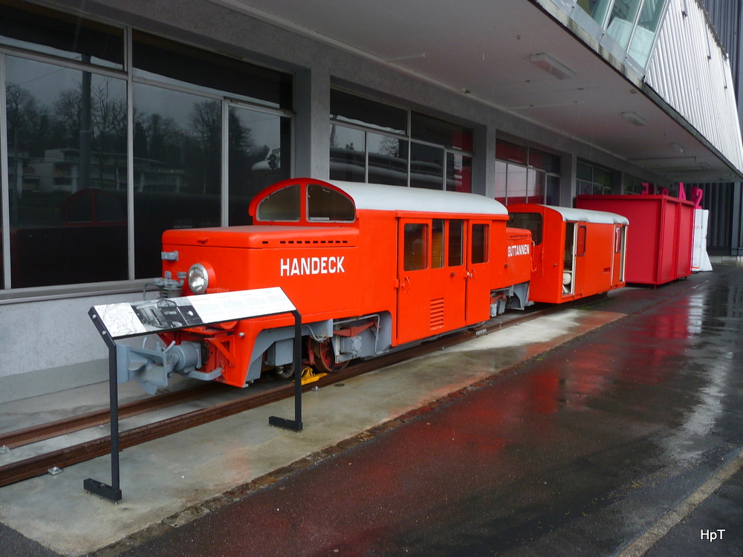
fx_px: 644
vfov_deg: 46.8
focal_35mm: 30
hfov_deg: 60.0
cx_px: 372
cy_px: 278
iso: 100
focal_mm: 5
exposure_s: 1/100
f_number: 3.4
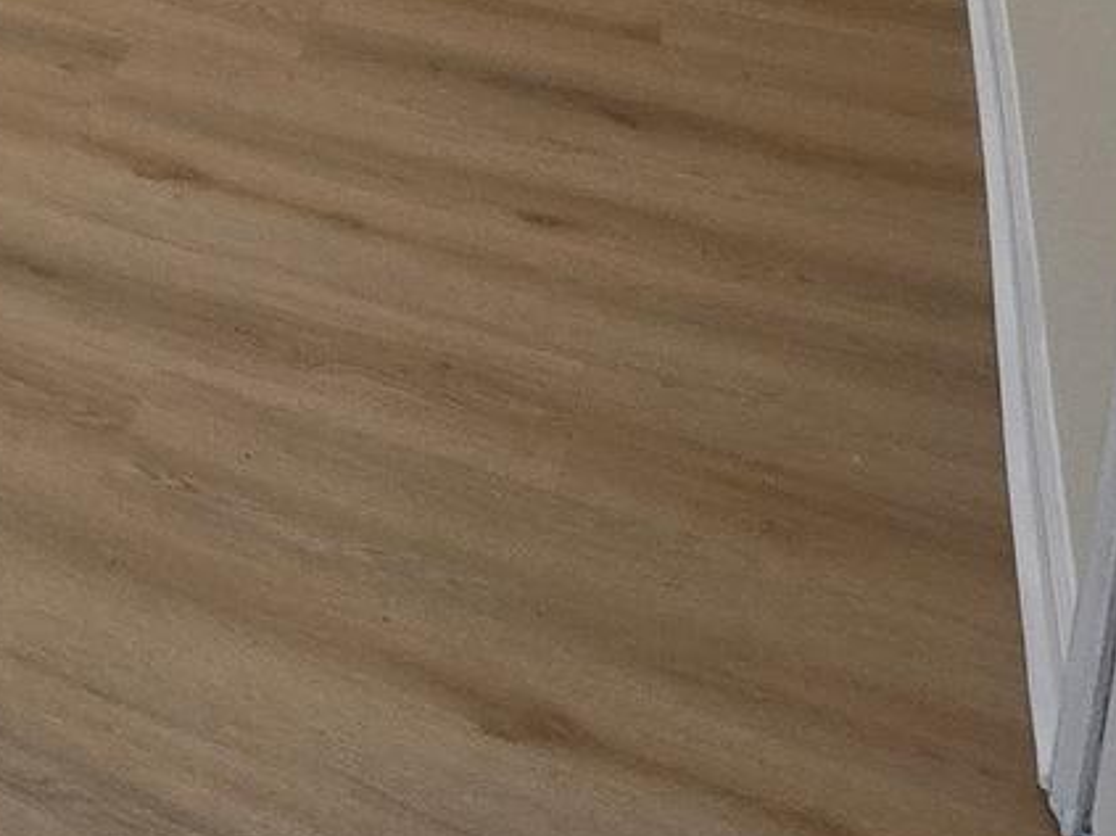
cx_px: -715
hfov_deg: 22.6
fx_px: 2031
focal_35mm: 63
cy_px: -562
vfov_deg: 19.1
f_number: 2.2
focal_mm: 2.2
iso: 80
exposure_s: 1/120
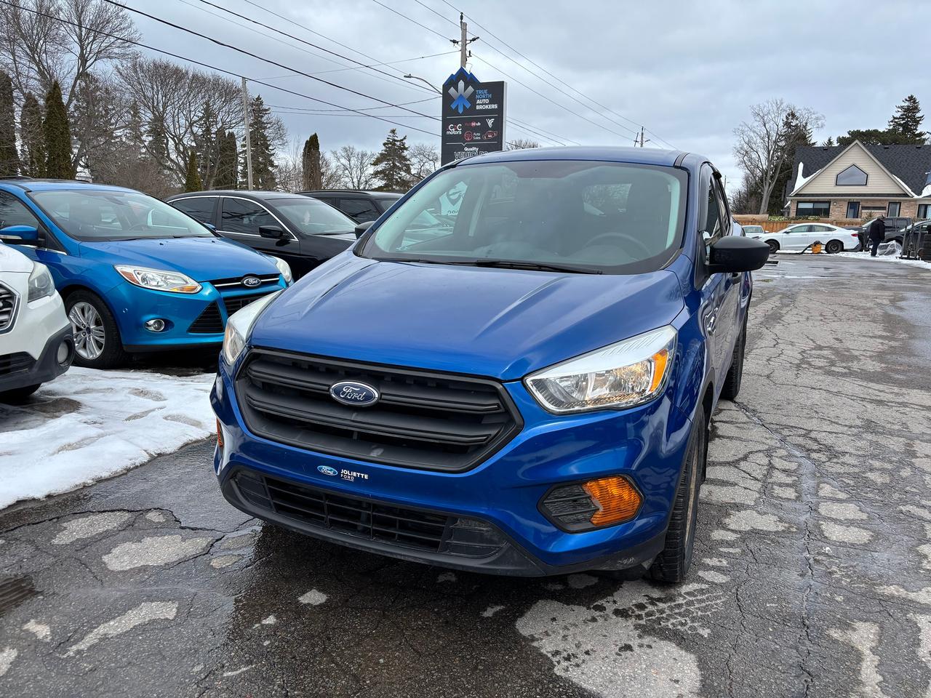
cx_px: 466
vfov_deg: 53.1
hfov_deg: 67.3
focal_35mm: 26
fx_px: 699
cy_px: 349
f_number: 1.6
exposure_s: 1/2062
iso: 50
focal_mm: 5.96
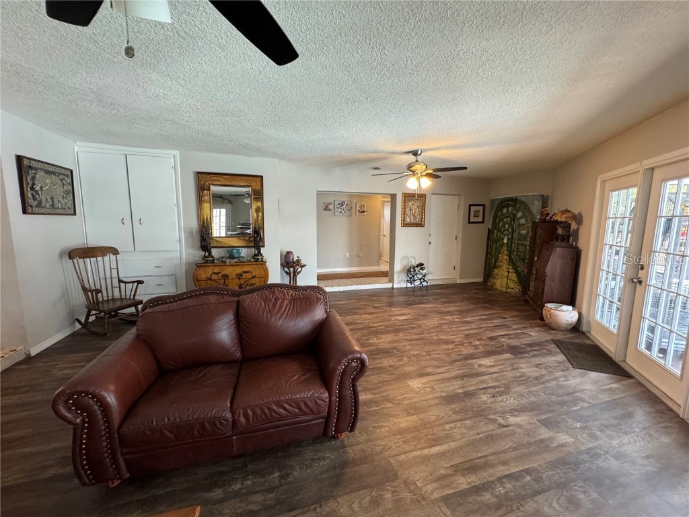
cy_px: 258
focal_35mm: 14
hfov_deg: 102.1
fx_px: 279
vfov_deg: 85.7
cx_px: 344
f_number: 2.2
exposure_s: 1/60
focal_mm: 2.22
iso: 320
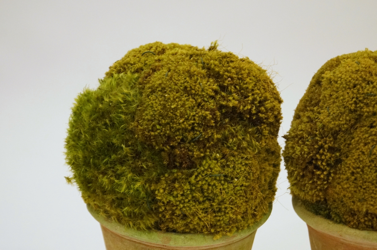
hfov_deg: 24.7
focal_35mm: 82
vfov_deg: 16.5
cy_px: 125
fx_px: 863
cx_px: 188
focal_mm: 55
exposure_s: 1/60
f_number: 5.6
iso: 3200
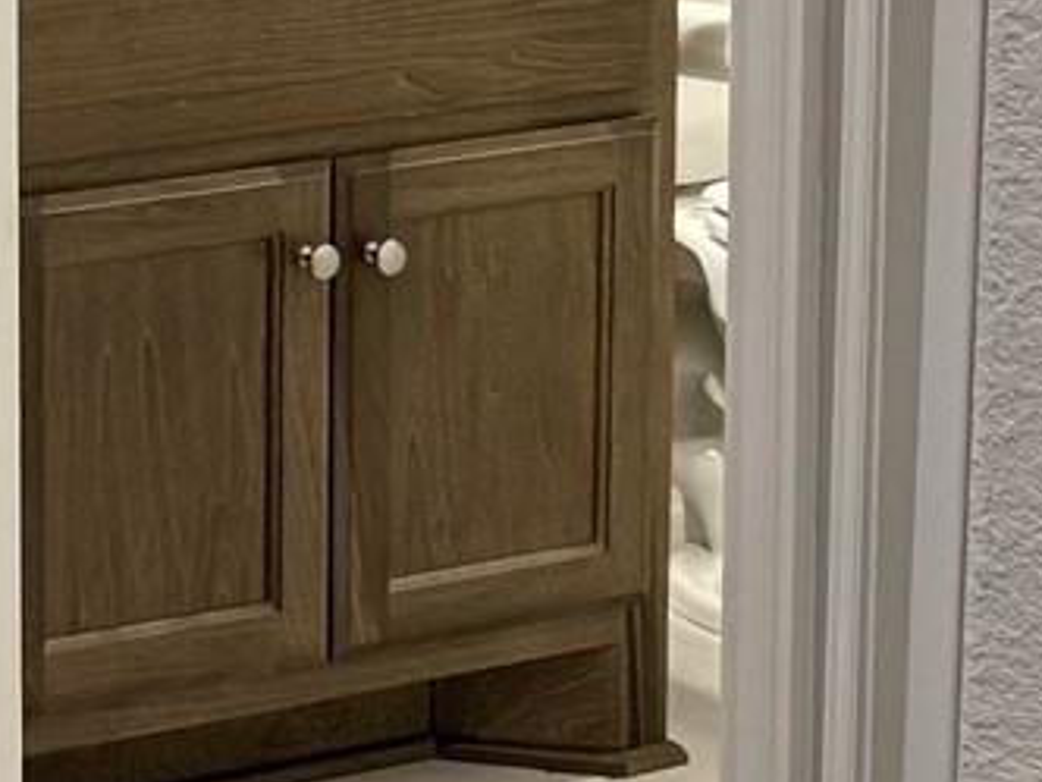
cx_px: -1045
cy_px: -411
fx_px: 4455
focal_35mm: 148
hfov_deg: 11.9
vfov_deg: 9.7
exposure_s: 1/120
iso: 250
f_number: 1.78
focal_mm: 6.76
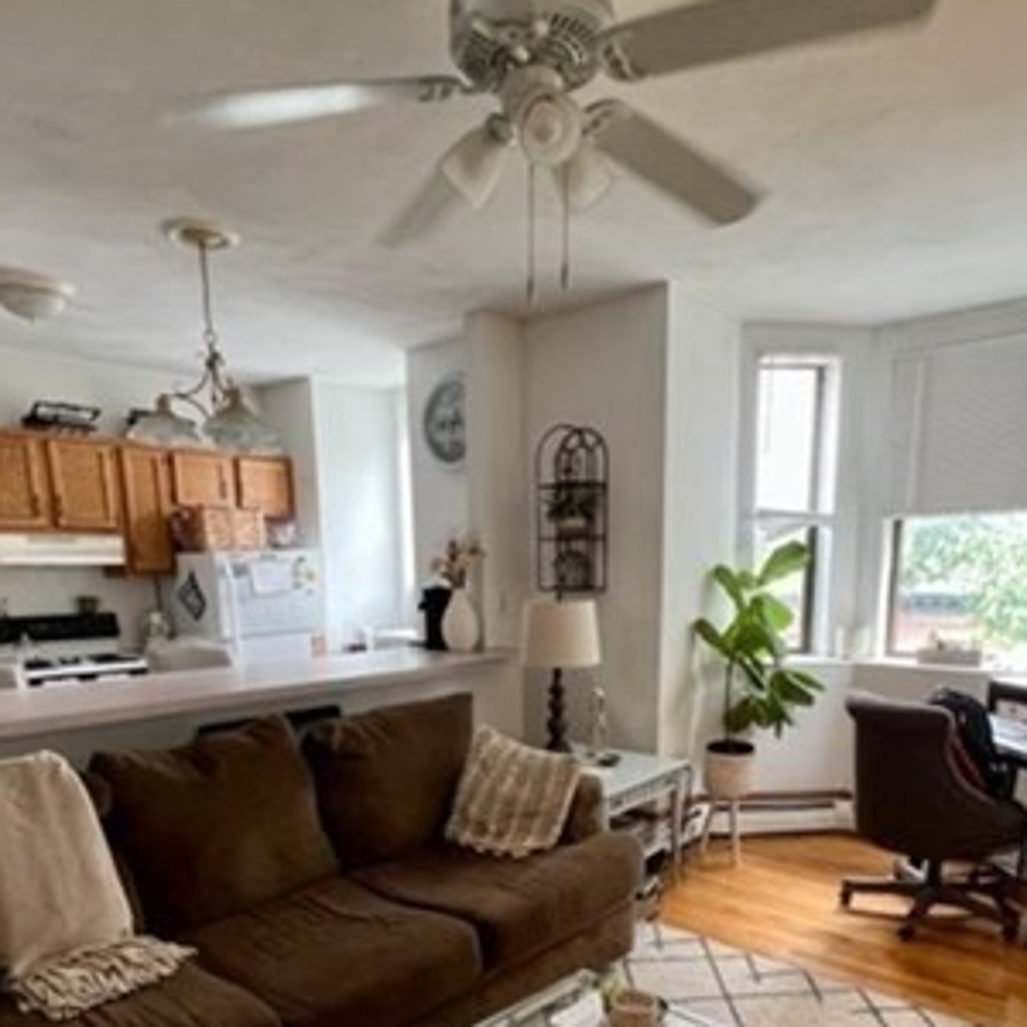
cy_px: 753
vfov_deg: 63.8
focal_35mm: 23
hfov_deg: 67.3
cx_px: 514
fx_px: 772
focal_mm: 1.57
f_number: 1.8
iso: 200
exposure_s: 1/60
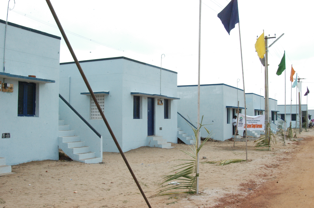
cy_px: 104
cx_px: 157
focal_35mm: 36
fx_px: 314
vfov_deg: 36.8
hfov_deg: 53.2
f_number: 16
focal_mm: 24
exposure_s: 1/180
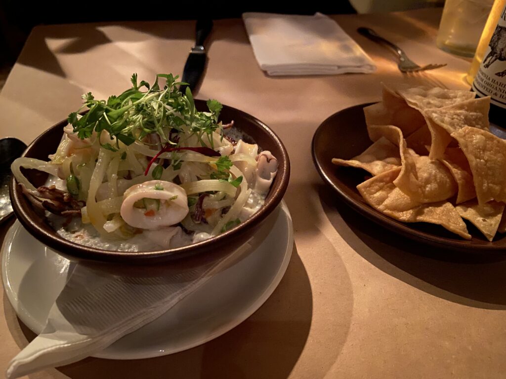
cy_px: 190
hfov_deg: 67.3
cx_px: 253
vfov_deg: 53.1
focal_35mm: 26
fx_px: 380
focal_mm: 4.25
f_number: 1.8
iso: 640
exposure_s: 1/4
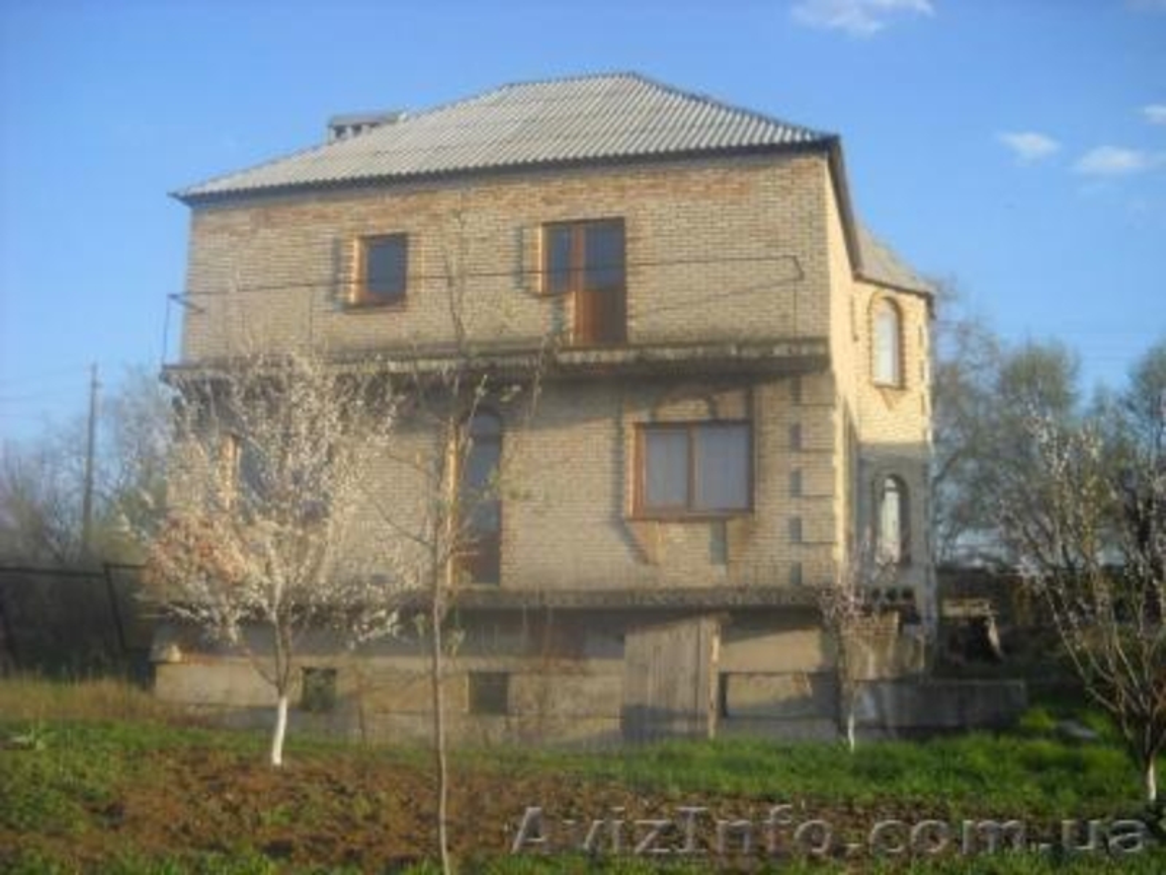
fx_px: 1381
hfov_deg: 45.8
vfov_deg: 35.1
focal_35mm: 41
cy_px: 438
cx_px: 583
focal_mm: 6.72
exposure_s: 1/296
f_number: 3.1
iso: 64
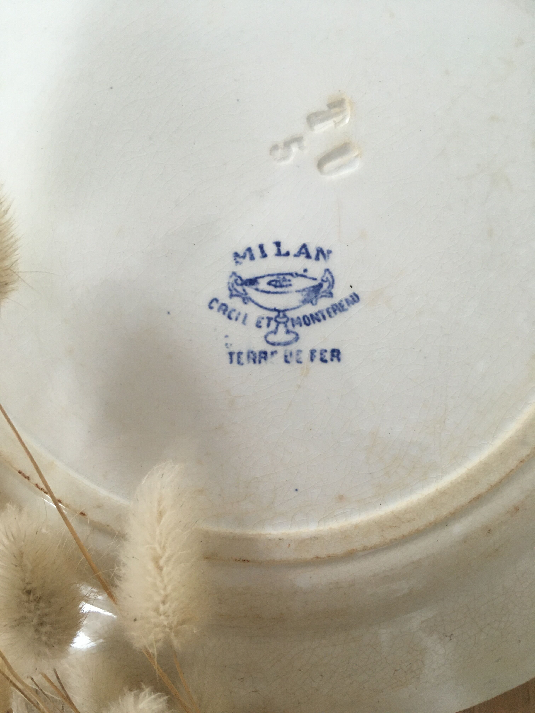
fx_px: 598
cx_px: 268
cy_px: 356
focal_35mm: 29
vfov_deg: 61.7
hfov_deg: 48.2
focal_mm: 4.15
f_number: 2.2
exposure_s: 1/33
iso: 125
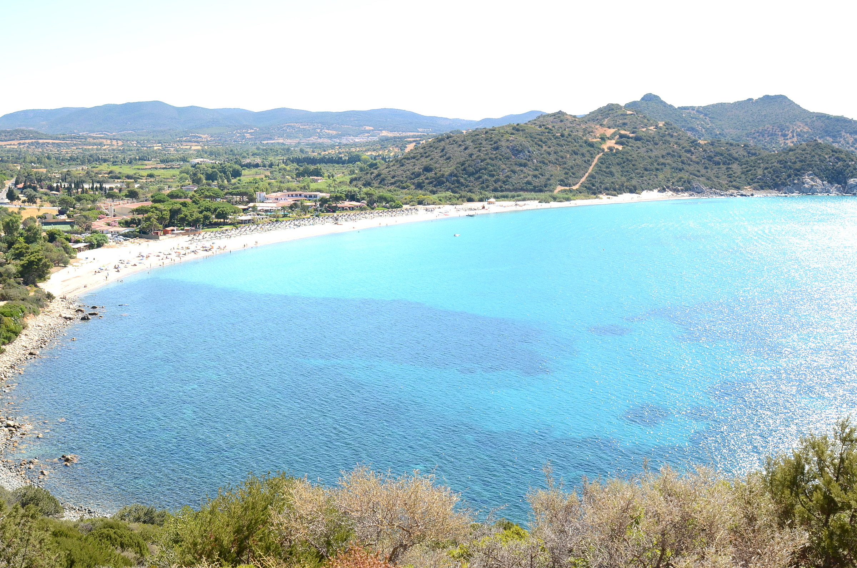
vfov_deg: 36.7
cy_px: 284
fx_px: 855
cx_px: 428
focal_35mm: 36
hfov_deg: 53.2
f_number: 9
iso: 100
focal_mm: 24
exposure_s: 1/125
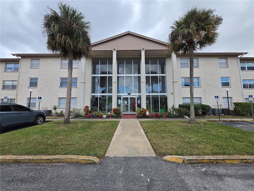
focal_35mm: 13
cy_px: 96
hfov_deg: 106.2
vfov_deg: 89.9
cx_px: 127
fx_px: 95
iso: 25
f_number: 2.2
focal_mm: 1.7
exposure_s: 1/314
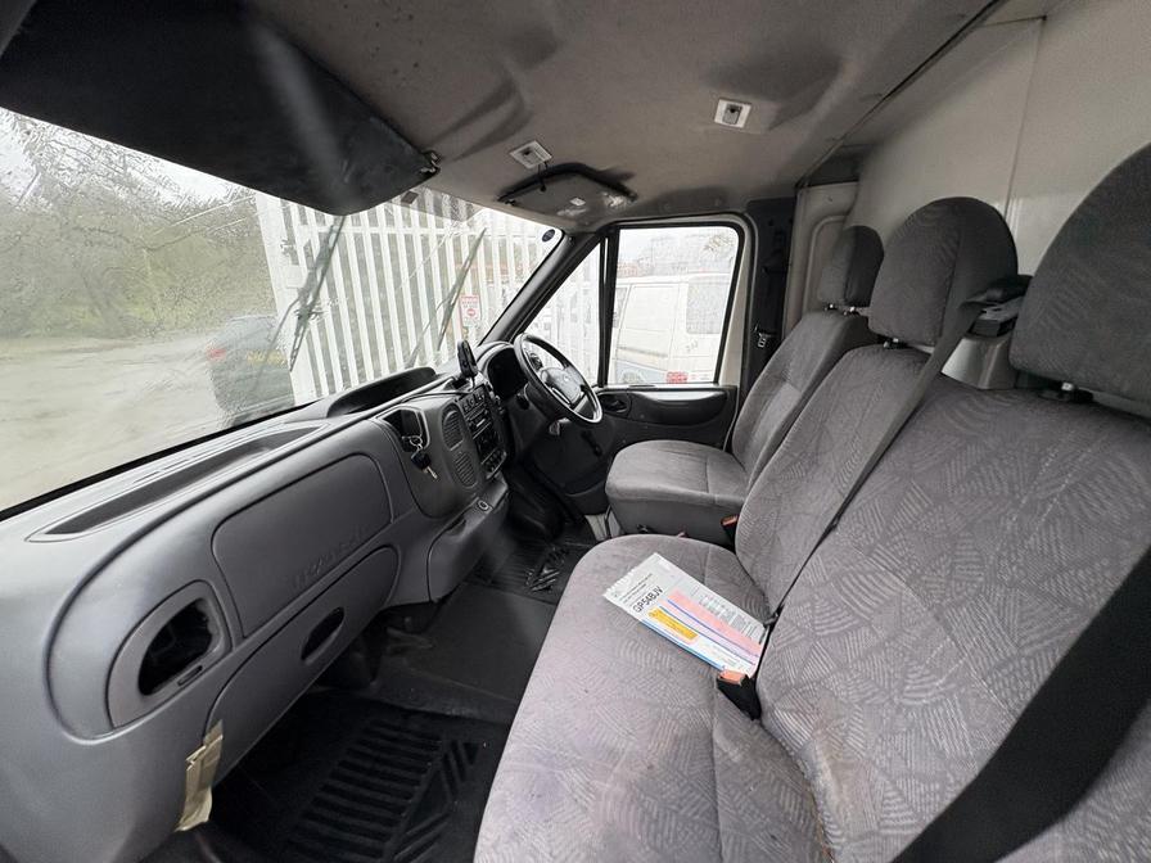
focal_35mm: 14
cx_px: 576
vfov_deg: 85.7
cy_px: 432
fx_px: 466
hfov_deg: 102.1
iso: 160
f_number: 2.2
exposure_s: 1/99
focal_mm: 2.22
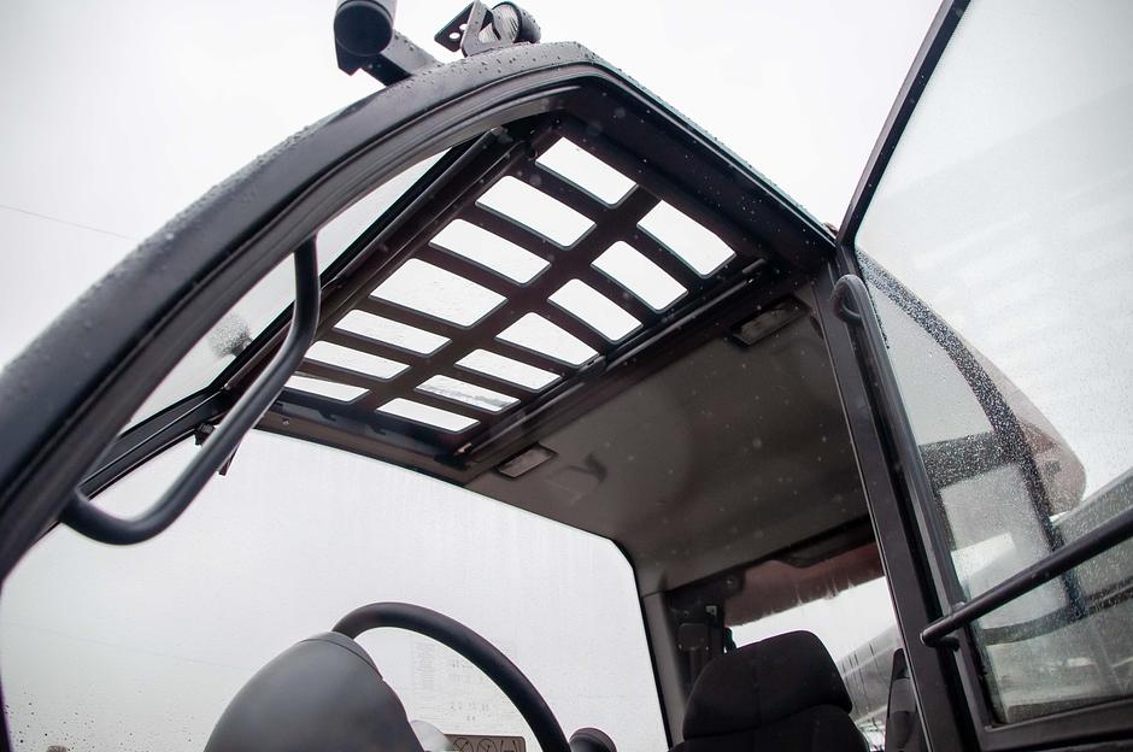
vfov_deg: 47.8
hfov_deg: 67.5
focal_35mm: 27
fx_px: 849
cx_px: 566
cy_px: 376
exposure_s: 1/1000
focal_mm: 18
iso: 400
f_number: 4
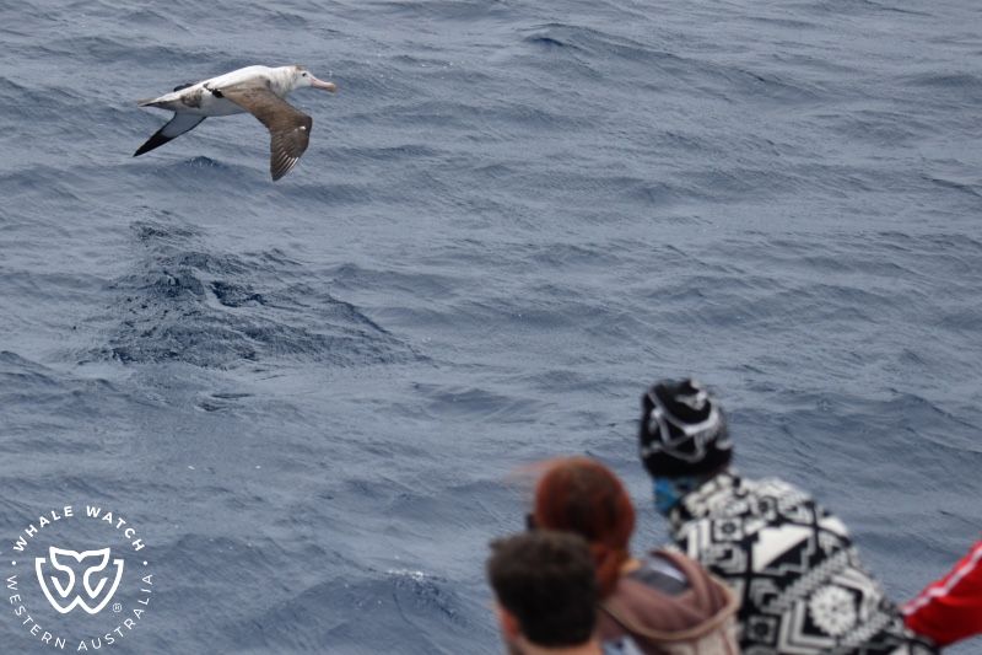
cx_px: 491
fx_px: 3818
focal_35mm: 140
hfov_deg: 14.7
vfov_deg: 9.8
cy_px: 328
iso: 800
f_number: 5
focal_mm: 140
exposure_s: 1/8000
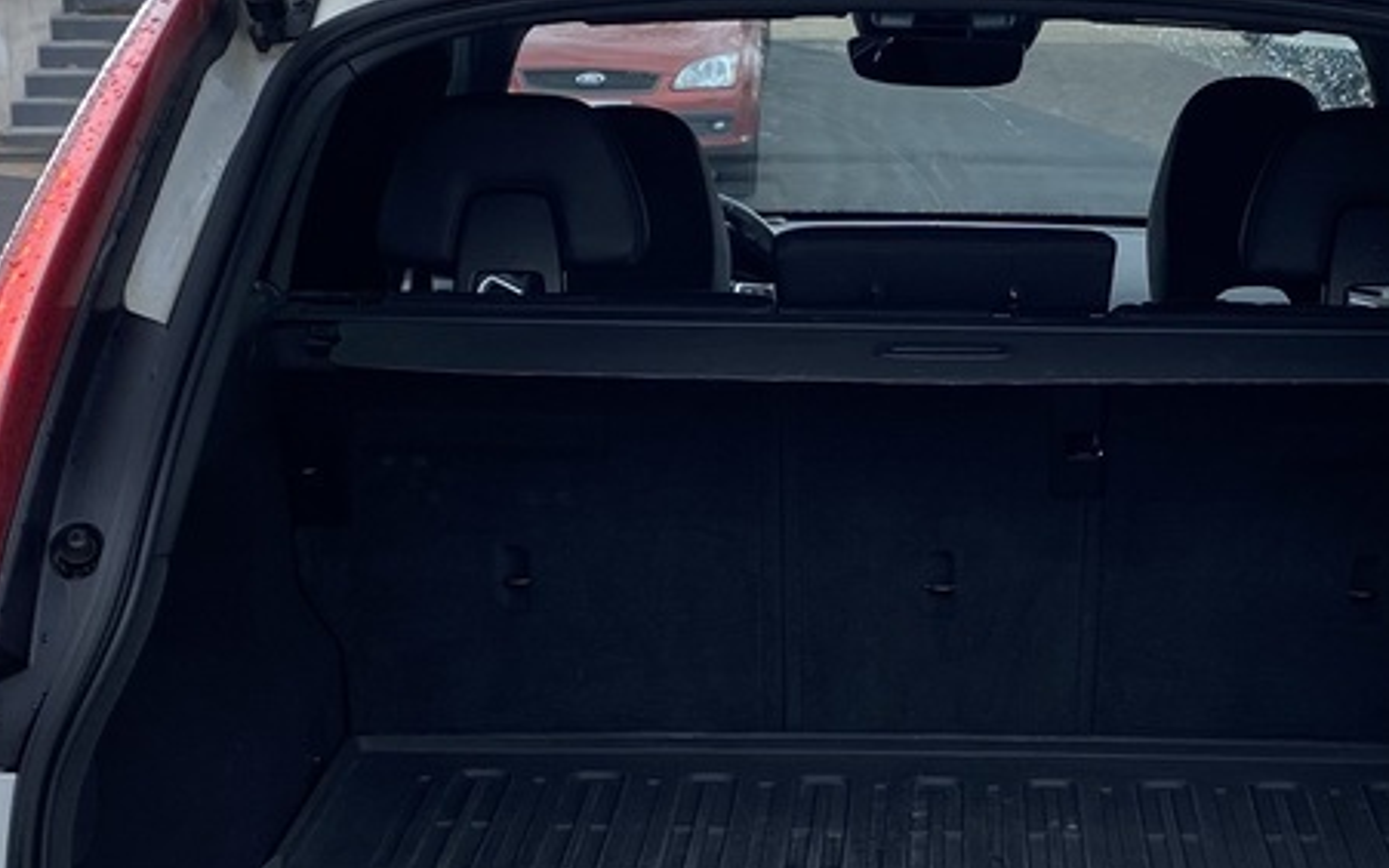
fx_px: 3332
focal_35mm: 88
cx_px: 939
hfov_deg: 23.4
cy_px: 526
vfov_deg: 14.8
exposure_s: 1/898
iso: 32
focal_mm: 4.25
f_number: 1.8
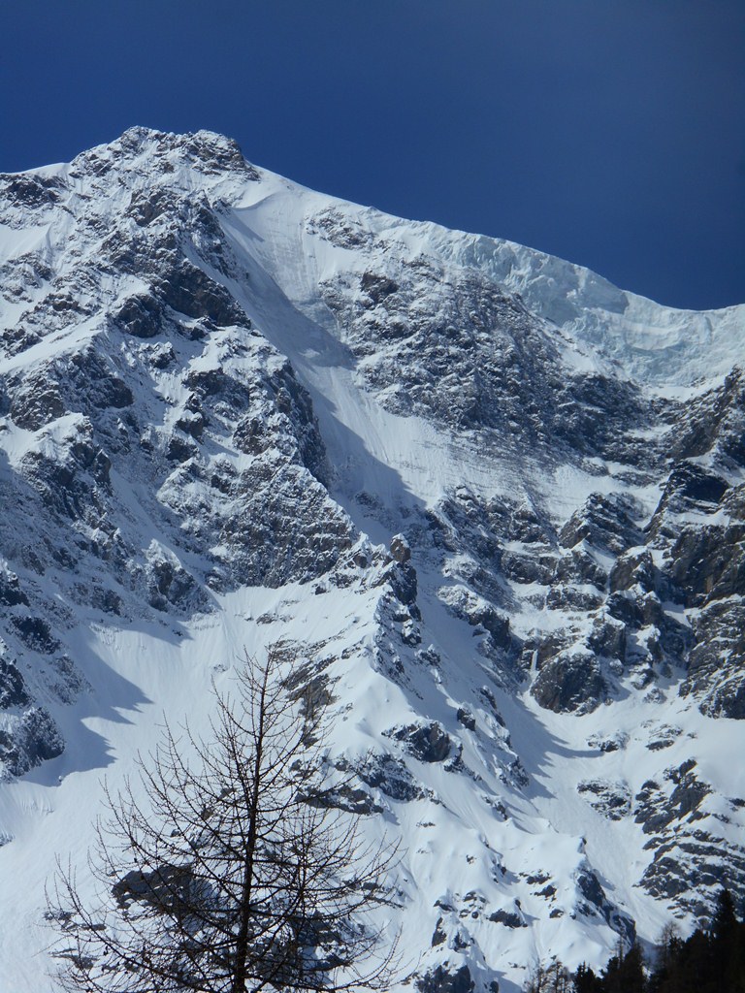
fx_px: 5223
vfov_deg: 10.9
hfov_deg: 8.2
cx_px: 372
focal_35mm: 182
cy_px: 496
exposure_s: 1/1250
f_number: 6.4
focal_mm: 32.9
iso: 80
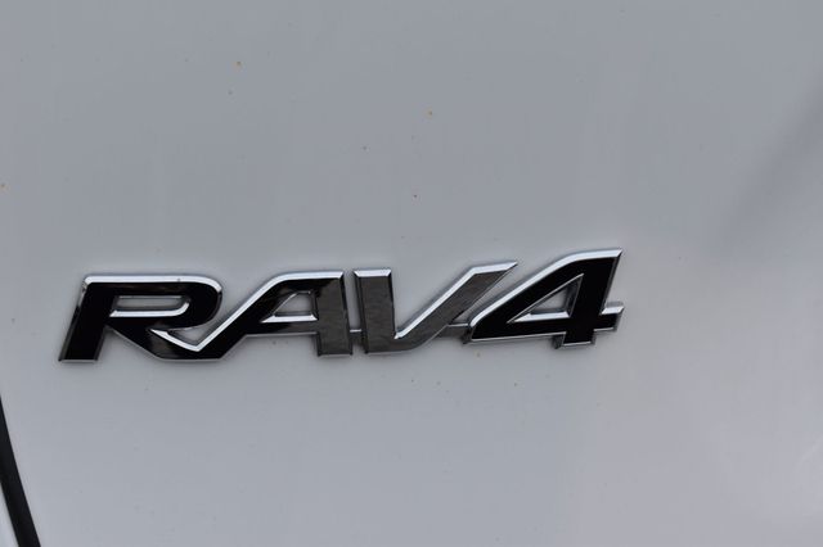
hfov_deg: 26.0
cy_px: 274
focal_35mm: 78
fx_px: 1782
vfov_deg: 17.5
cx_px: 412
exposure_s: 1/40
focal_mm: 52
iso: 400
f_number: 7.1
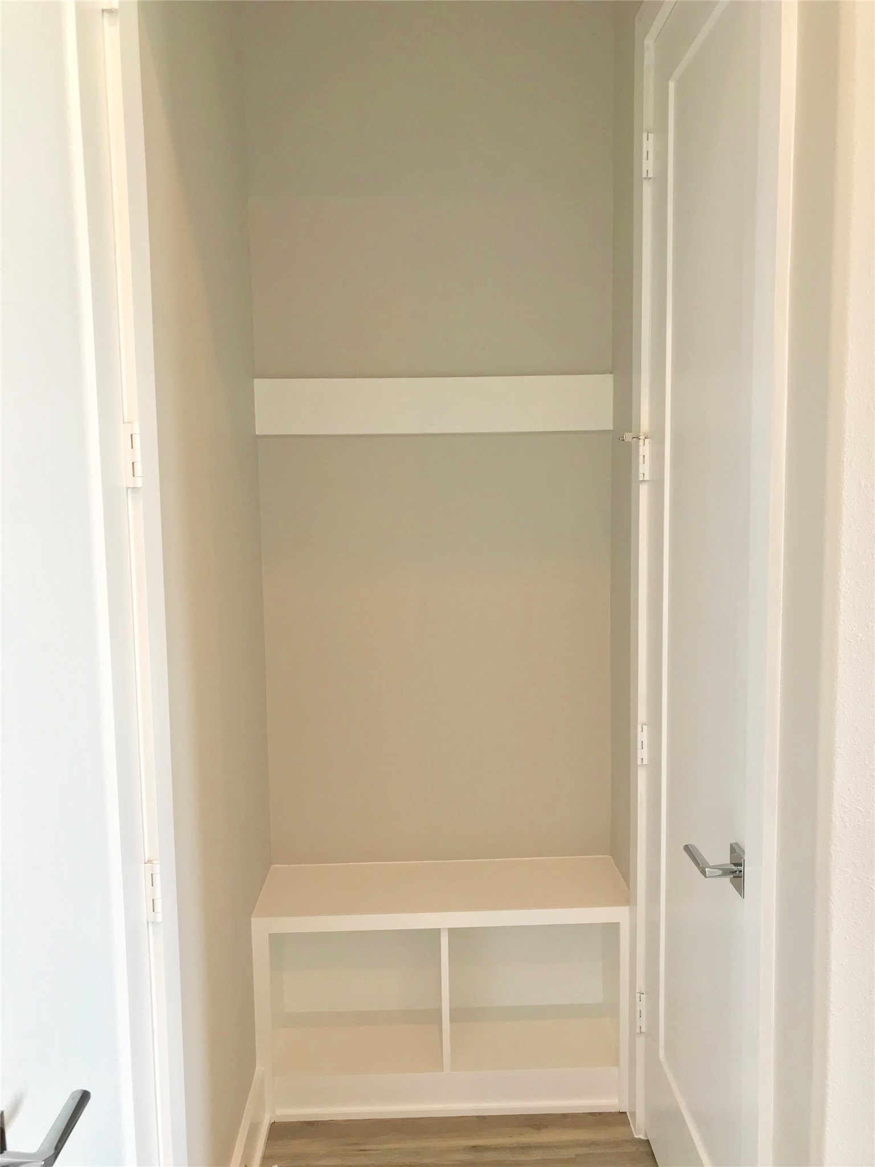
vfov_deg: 63.4
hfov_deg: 49.7
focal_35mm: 28
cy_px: 584
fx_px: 944
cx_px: 438
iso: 32
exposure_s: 1/30
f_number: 1.8
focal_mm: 3.99
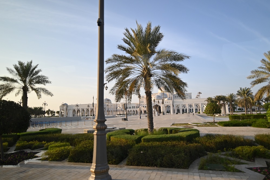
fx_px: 157
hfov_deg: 81.2
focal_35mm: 21
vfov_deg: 59.5
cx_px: 135
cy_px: 90
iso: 400
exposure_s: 1/250
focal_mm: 14
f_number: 4
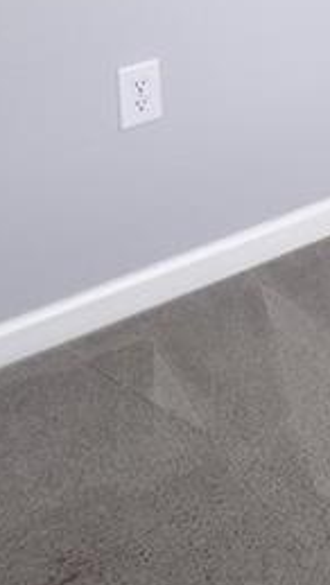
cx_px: 750
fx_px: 1305
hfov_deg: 12.0
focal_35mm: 84
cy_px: -343
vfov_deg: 20.7
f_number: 4
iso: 250
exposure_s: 1/160
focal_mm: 13
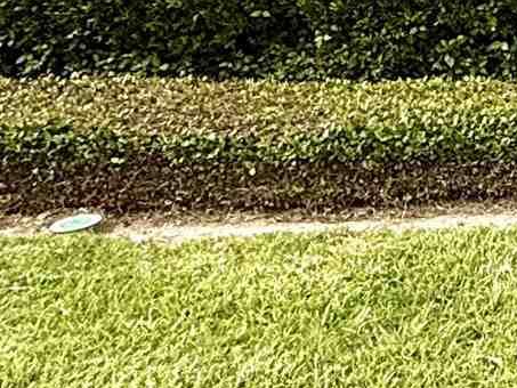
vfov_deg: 13.0
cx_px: 1004
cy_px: -439
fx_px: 1419
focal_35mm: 95
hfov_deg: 16.3
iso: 50
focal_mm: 2.22
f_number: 2.2
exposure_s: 1/280
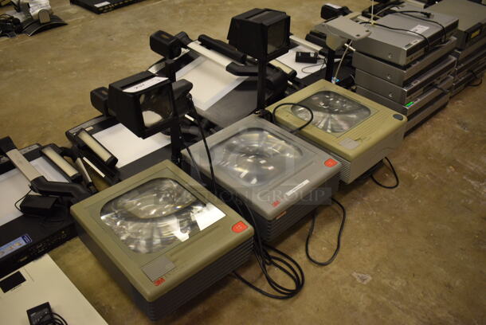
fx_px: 466
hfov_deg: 55.1
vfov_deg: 38.4
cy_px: 162
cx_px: 243
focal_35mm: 34
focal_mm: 23
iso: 800
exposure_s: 1/125
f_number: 3.8
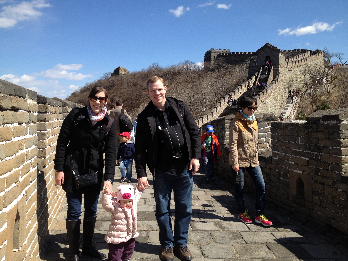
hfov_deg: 52.6
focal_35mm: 35
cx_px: 174
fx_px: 352
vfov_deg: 40.7
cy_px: 130
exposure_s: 1/1377
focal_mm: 4.28
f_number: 2.4
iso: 64
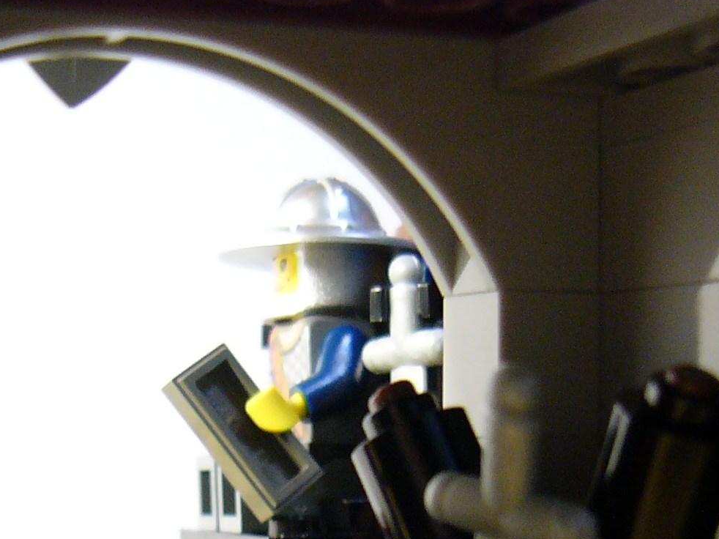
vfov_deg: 19.5
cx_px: 264
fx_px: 1516
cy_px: 560
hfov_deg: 26.6
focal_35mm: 73
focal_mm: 5.8
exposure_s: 1/20
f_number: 2.8
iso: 200
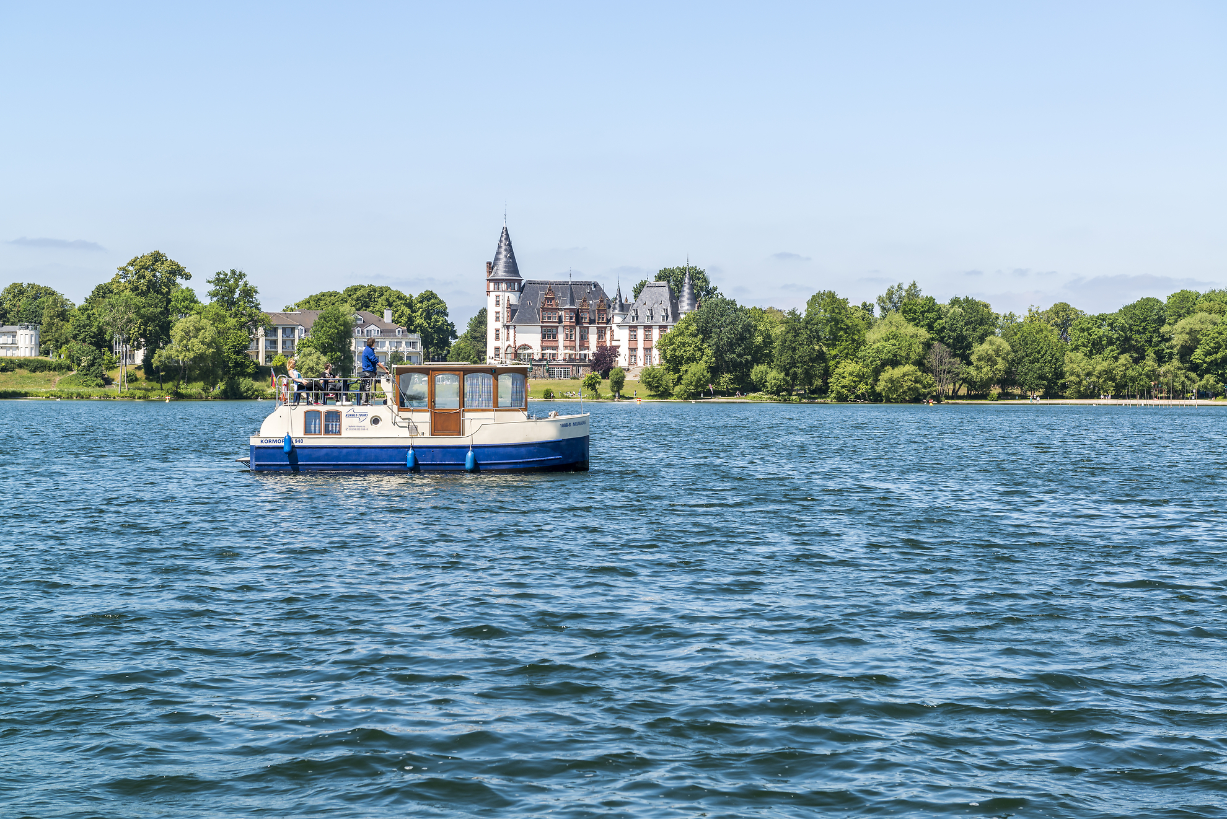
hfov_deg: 28.8
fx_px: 2387
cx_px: 614
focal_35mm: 70
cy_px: 410
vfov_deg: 19.5
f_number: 9
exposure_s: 1/200
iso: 100
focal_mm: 70
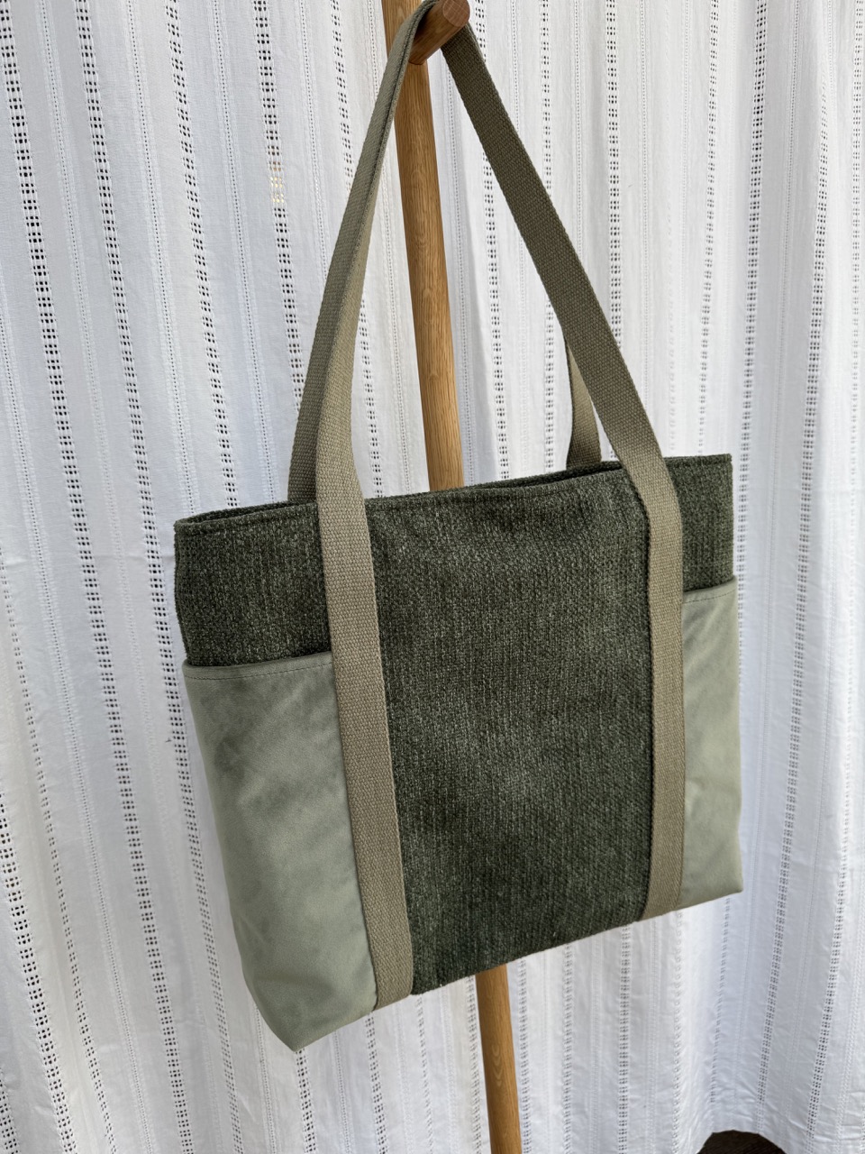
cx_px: 432
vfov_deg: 71.6
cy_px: 577
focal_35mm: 24
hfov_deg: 56.8
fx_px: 800
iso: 80
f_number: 1.78
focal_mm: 6.76
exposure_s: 1/522
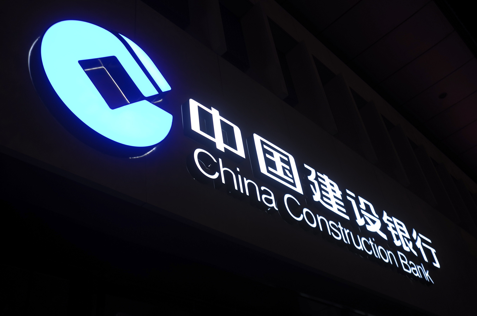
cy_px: 158
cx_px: 238
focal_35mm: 36
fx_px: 476
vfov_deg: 36.7
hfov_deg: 53.2
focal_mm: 24
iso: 100
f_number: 2.8
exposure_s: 1/15
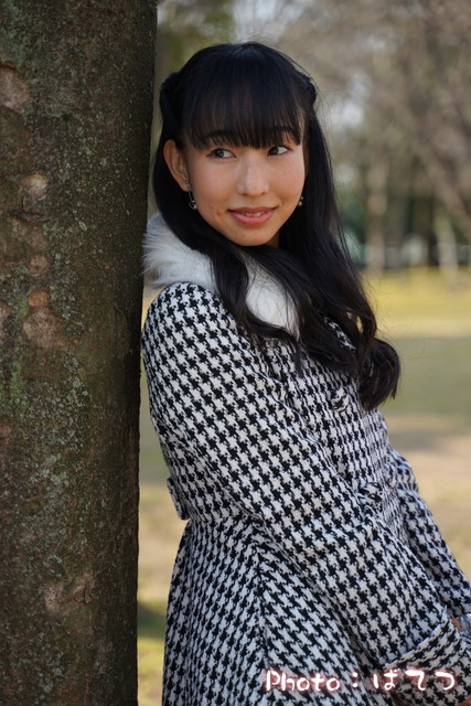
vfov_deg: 27.0
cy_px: 353
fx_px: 1471
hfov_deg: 18.2
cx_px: 236
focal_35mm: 75
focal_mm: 75
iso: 100
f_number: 3.2
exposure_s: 1/400
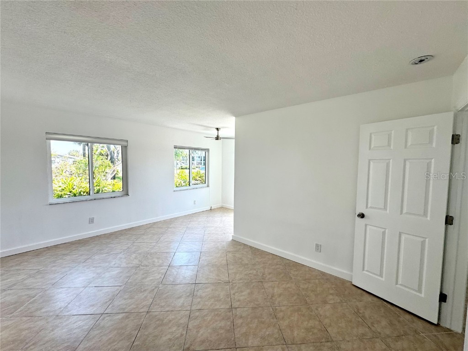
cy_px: 176
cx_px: 234
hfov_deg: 102.1
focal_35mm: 14
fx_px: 189
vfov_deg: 85.7
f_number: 2.2
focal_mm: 2.22
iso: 40
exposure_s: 1/185
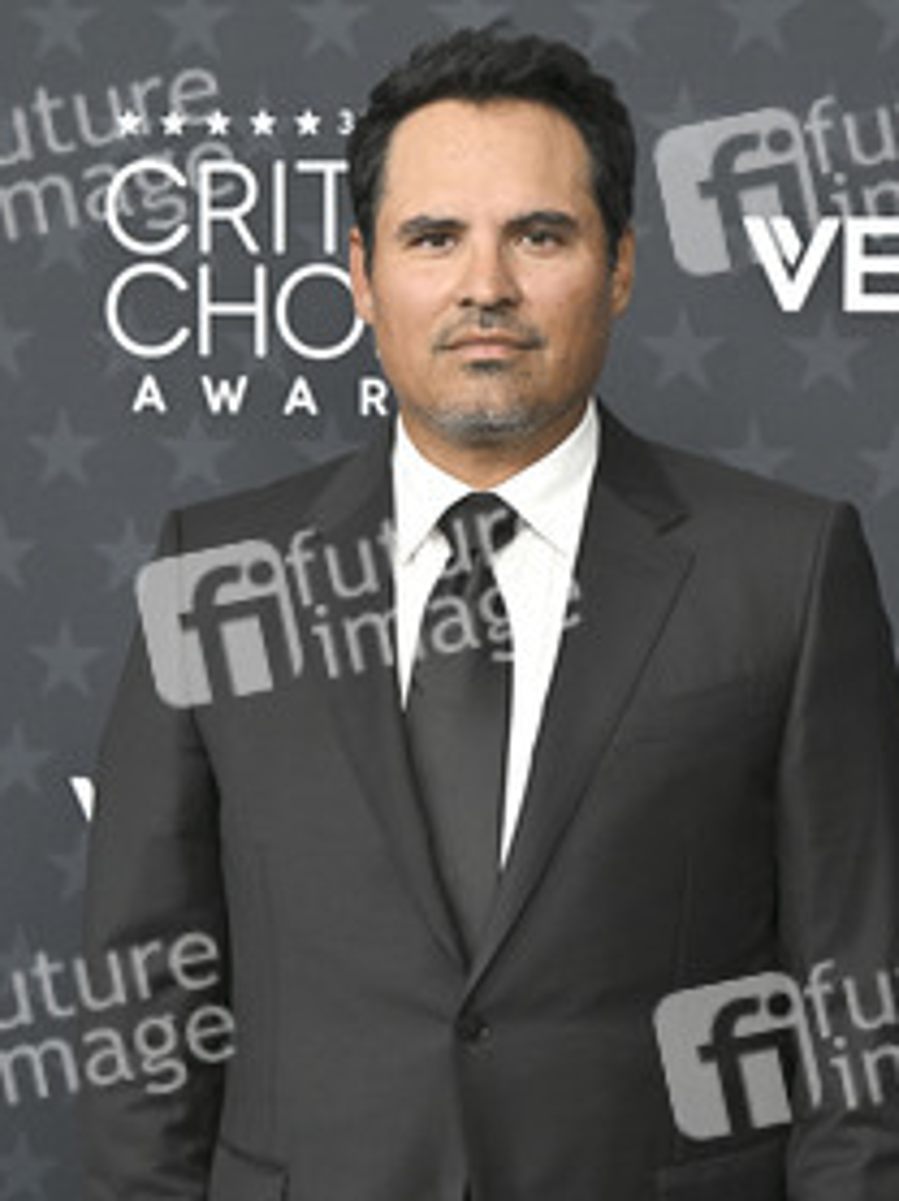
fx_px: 3884
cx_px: 484
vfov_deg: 17.5
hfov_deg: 13.2
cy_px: 821
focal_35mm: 112
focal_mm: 81
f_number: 5.6
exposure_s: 1/320
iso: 1250
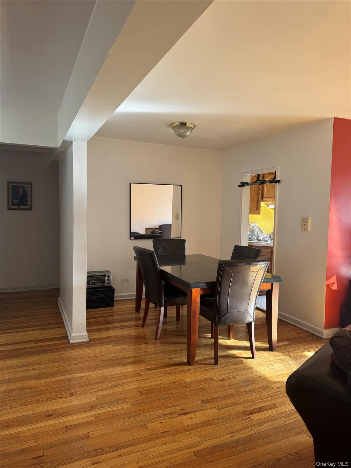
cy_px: 234
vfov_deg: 71.6
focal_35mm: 24
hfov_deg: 56.8
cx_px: 176
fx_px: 324
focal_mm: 6.76
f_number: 1.78
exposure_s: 1/121
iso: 100
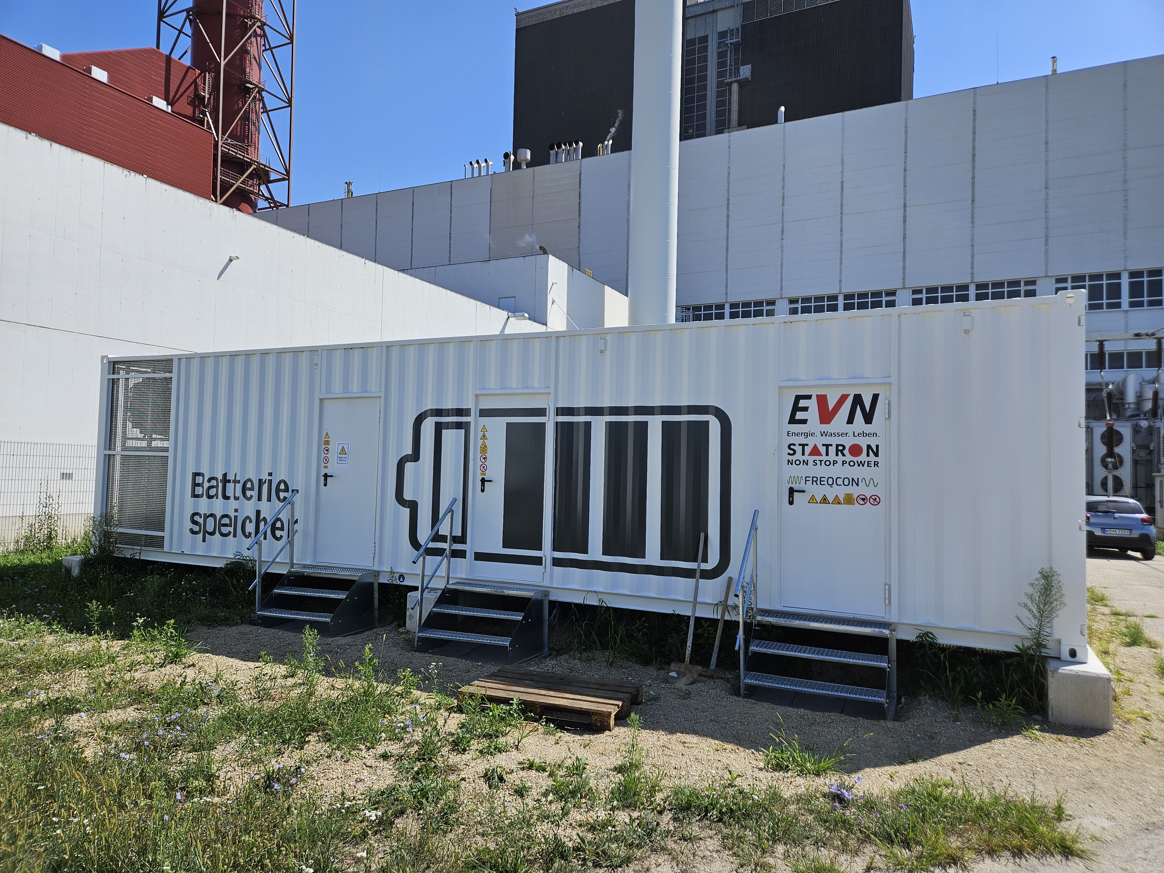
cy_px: 436
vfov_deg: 58.9
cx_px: 582
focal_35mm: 23
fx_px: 773
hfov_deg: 73.9
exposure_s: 1/2180
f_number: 1.8
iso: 25
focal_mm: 5.4
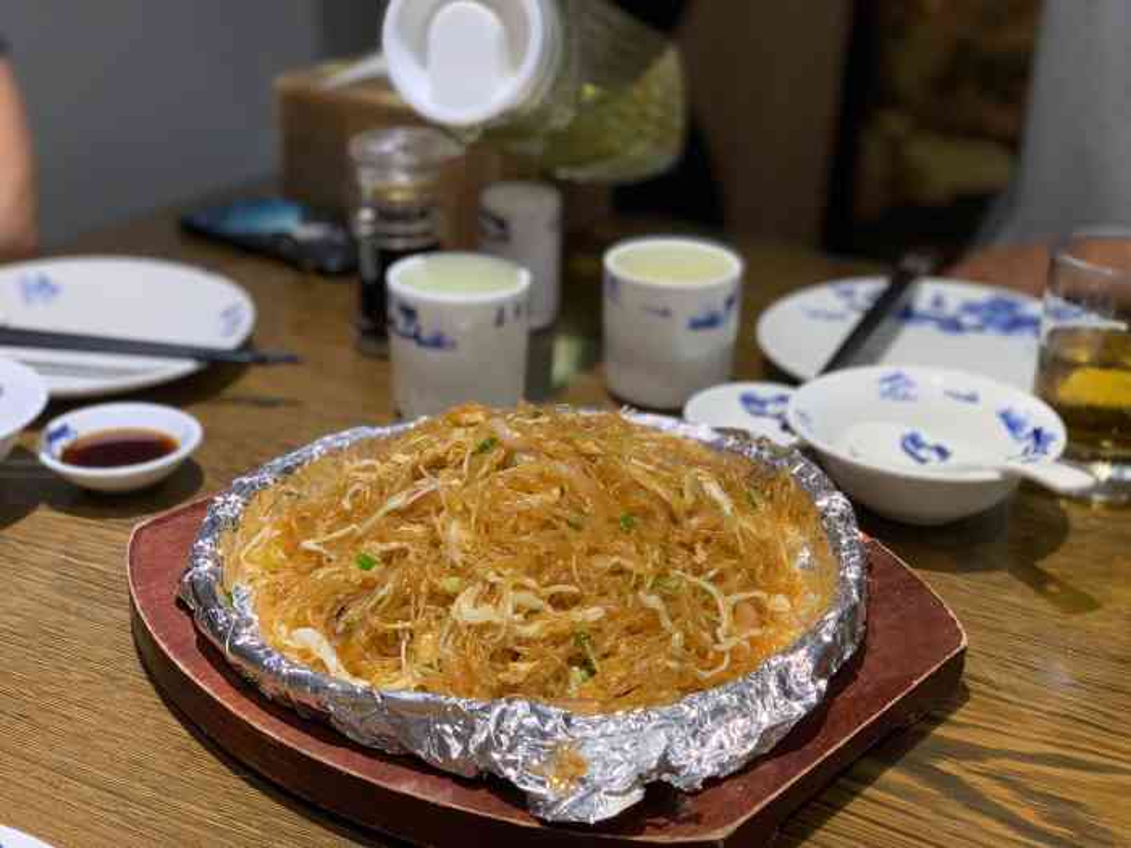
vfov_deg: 28.0
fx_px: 1699
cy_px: 424
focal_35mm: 52
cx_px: 566
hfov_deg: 36.8
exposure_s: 1/50
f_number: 2.4
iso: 80
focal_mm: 6
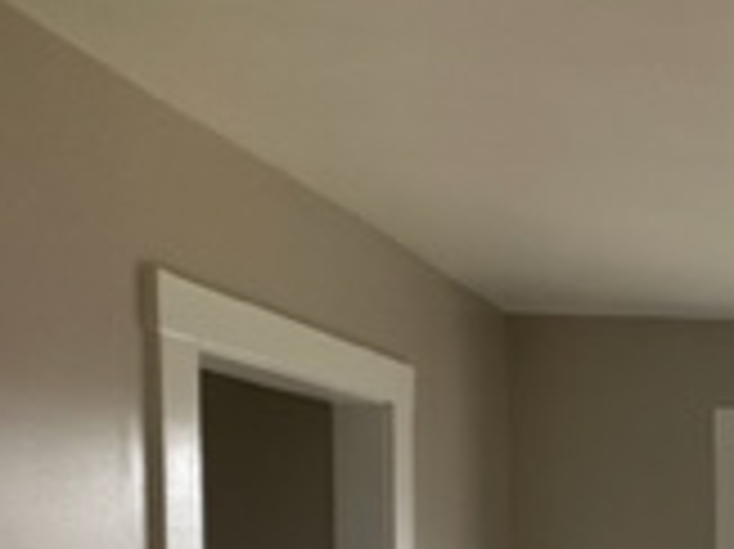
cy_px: 639
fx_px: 1165
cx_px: 937
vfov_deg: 24.3
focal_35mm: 55
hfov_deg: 28.9
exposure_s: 1/99
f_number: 2.2
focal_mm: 2.22
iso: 125
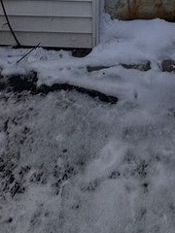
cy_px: -253
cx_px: 187
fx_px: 425
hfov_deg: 22.2
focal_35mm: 63
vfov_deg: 18.1
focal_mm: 2.22
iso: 50
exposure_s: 1/1567
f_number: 2.2
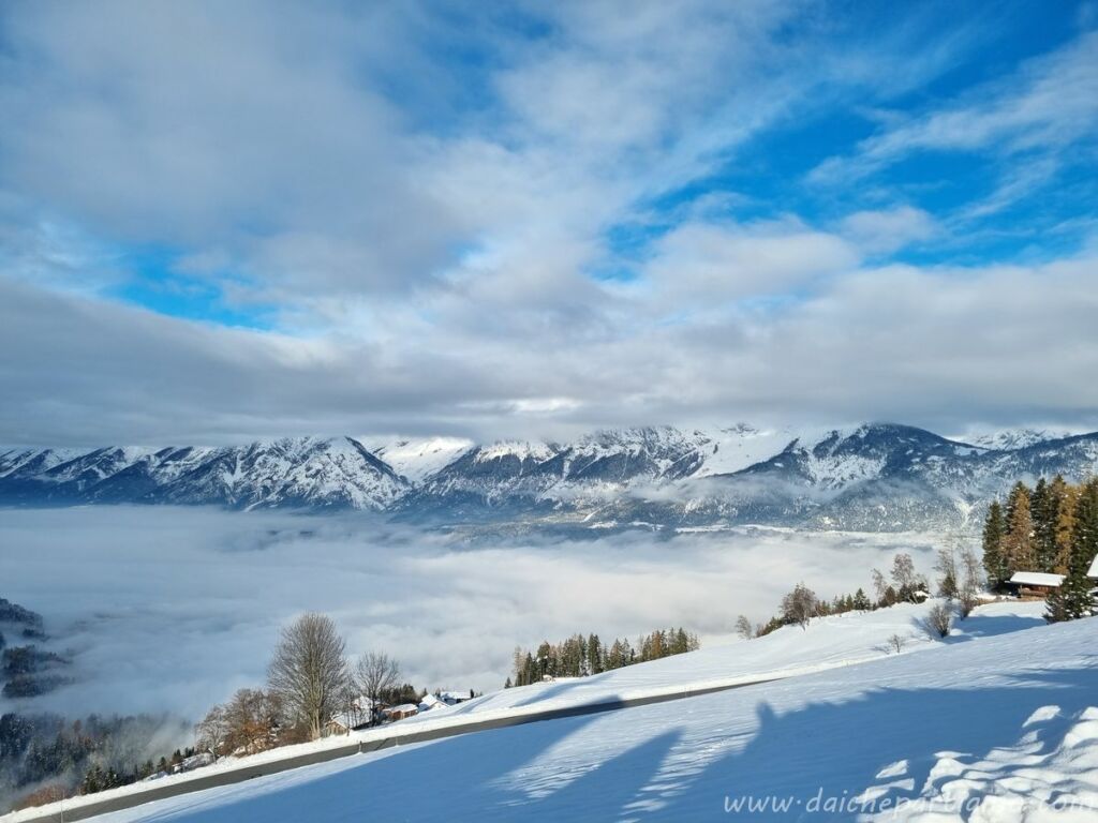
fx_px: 825
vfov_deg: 53.1
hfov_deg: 67.3
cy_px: 412
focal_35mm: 26
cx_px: 549
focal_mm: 5.4
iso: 50
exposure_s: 1/2848
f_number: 1.8
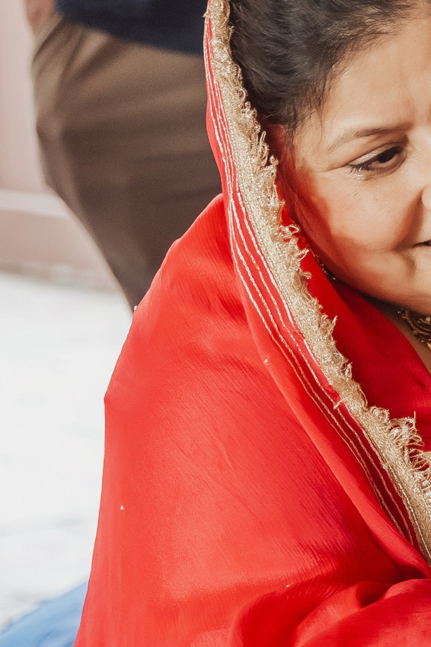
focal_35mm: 214
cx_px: 771
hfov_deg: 6.3
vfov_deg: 9.6
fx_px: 3843
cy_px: 414
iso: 1250
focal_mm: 47.6
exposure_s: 1/200
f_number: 2.8
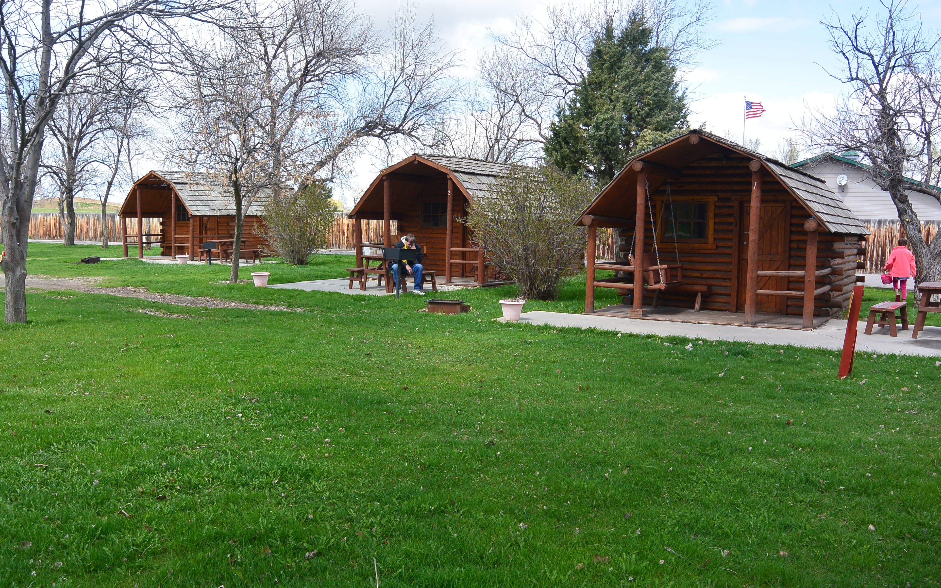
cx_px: 470
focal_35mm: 30
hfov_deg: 62.9
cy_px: 296
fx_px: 769
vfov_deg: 41.8
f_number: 4.5
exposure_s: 1/400
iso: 100
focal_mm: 11
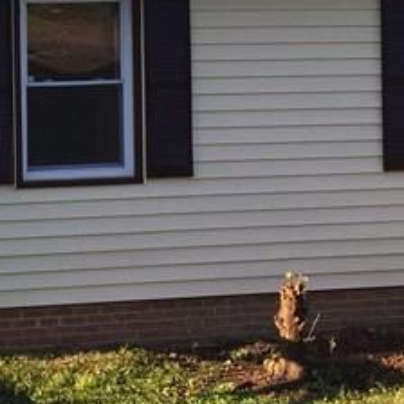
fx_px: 1545
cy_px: -47
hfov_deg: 14.2
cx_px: -144
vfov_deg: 14.5
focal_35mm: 117
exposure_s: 1/534
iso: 32
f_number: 2.2
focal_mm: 4.15
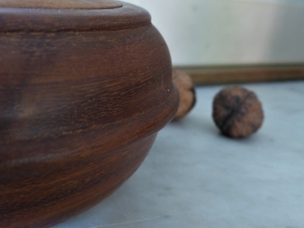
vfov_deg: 28.5
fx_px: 448
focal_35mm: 51
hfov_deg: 37.5
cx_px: 139
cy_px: 91
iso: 400
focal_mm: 7.6
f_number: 2.8
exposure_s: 1/10
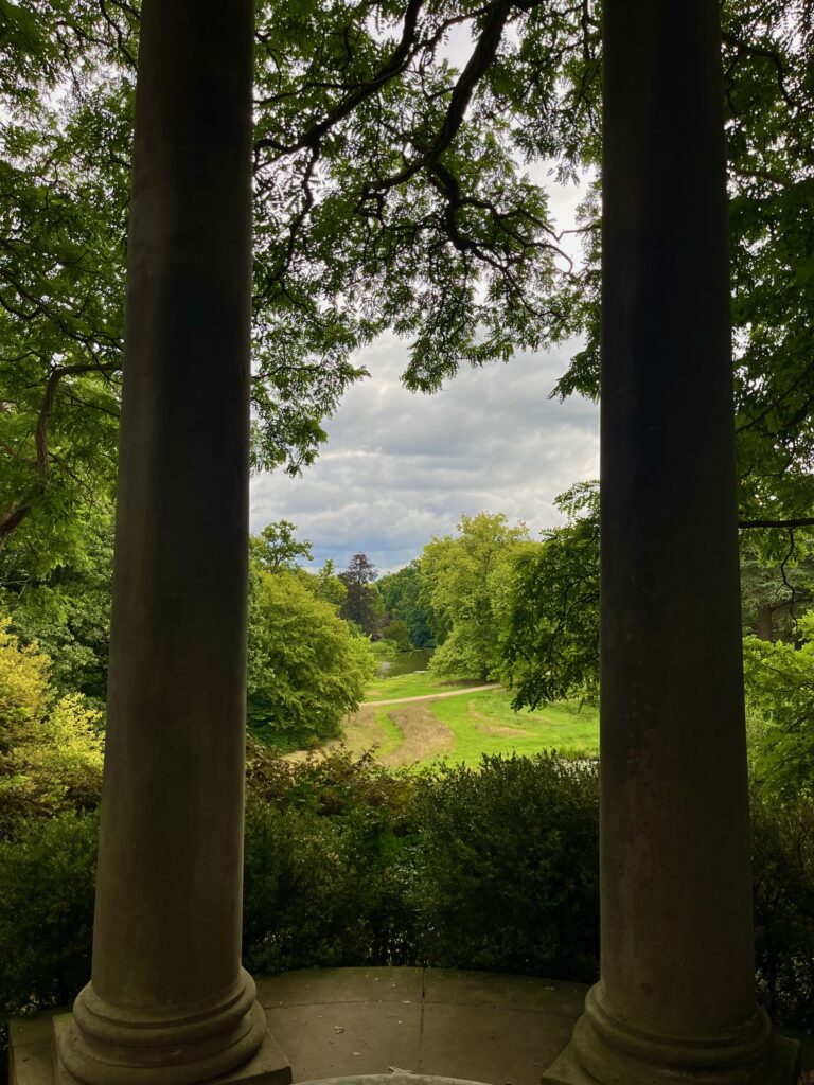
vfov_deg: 67.3
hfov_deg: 53.1
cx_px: 407
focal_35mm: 26
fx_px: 815
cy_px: 542
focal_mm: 5.1
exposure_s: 1/1309
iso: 50
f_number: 1.6
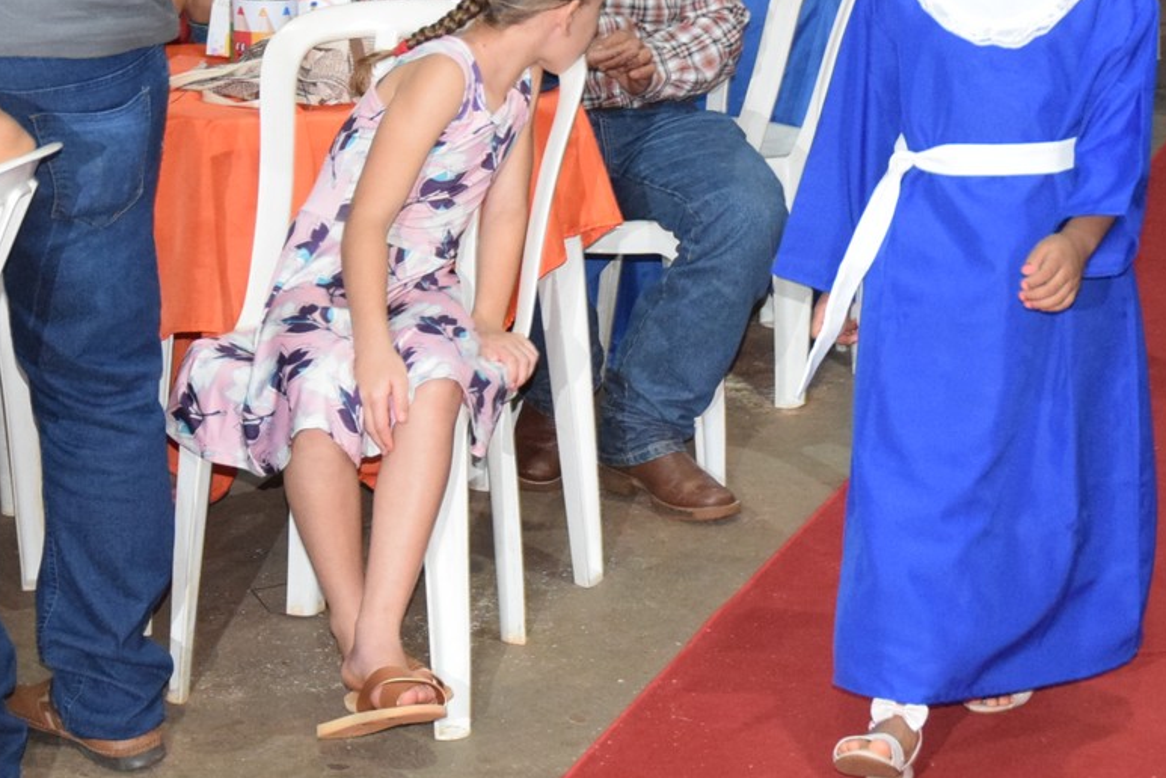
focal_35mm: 99
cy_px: 268
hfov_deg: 20.4
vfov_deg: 13.8
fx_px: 3210
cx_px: 896
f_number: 4
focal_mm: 31
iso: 3200
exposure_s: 1/60
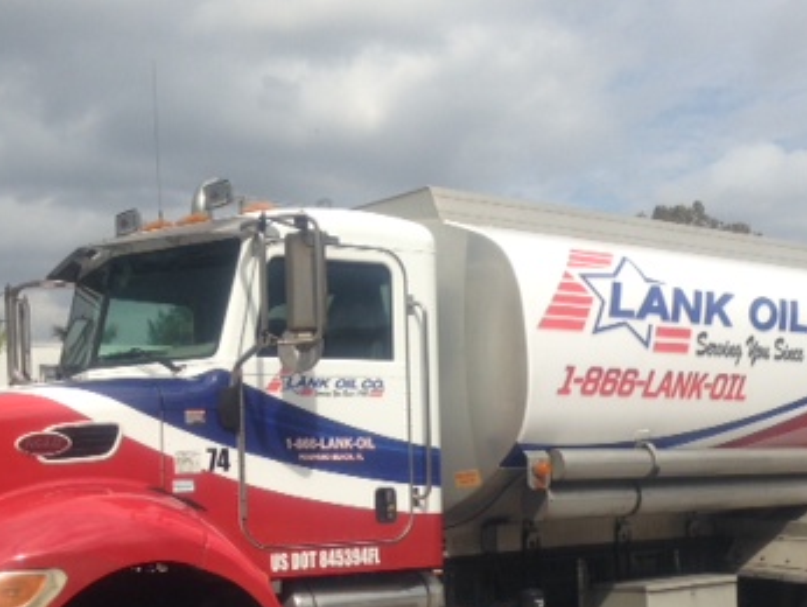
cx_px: 455
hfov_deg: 31.6
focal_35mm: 61
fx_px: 1423
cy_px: 483
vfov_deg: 23.7
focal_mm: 4.12
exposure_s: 1/2358
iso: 50
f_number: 2.4
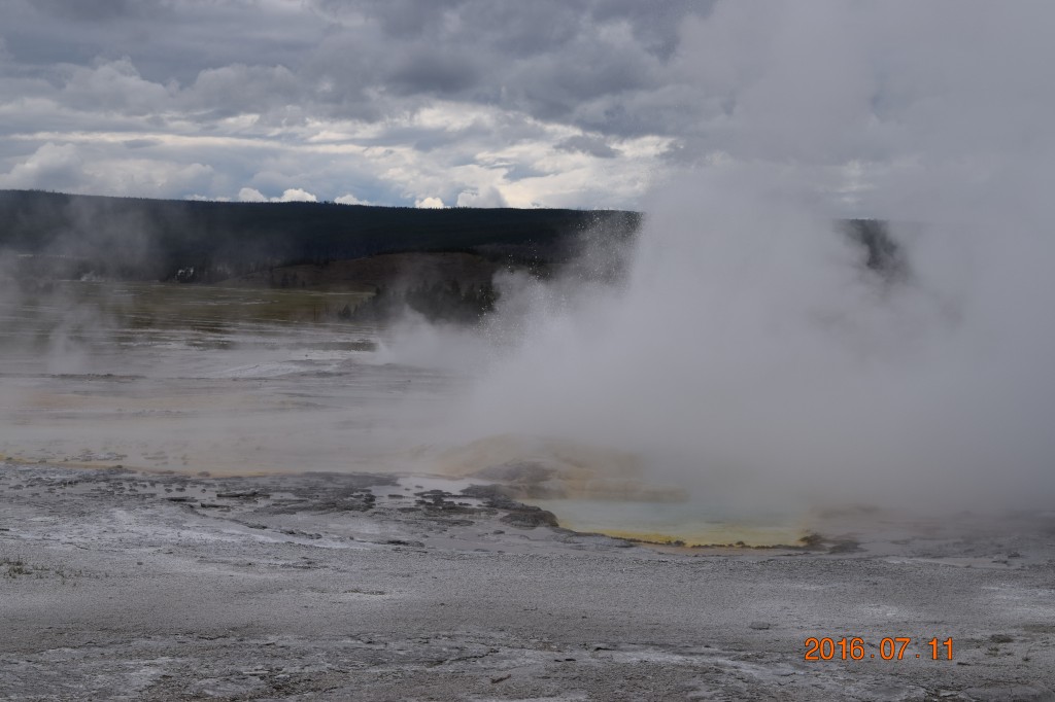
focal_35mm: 82
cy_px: 351
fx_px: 2417
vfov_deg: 16.5
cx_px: 528
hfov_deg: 24.6
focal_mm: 55
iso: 200
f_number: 10
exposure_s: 1/500
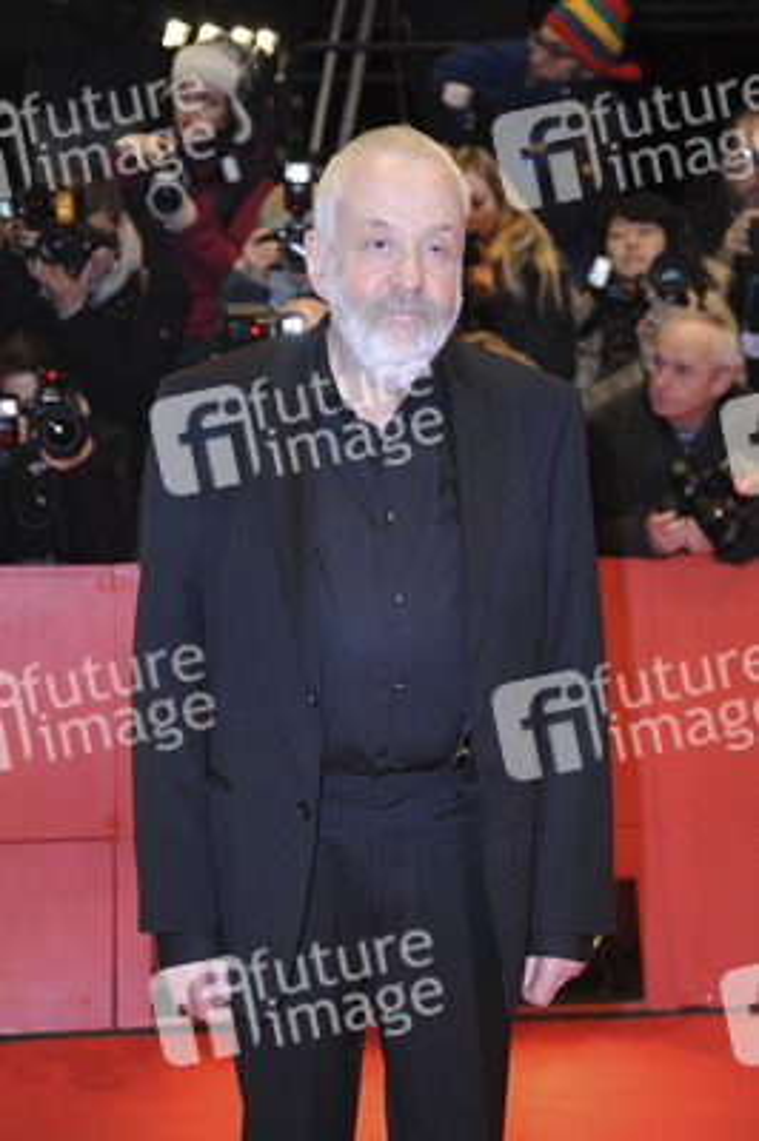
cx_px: 380
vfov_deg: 22.6
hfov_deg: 15.2
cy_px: 570
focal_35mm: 90
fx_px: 2851
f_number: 5.6
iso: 1000
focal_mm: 90
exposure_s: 1/160
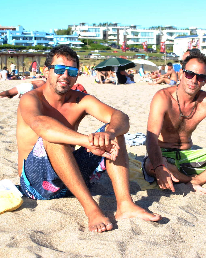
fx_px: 569
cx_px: 121
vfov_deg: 25.5
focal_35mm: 75
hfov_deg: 20.5
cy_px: 130
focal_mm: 35
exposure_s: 1/200
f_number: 5.6
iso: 100
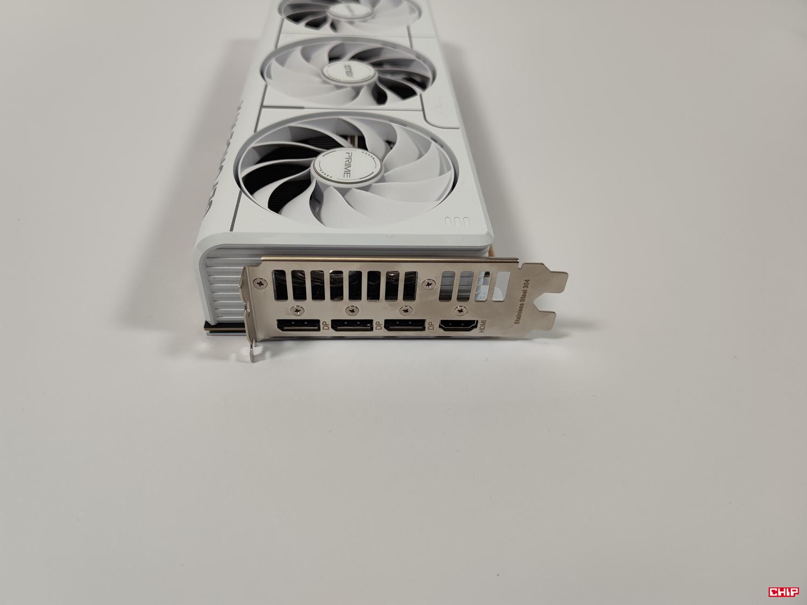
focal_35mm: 25
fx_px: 583
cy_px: 302
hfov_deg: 69.4
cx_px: 404
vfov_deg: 54.9
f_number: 1.85
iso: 50
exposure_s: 1/110
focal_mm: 6.78
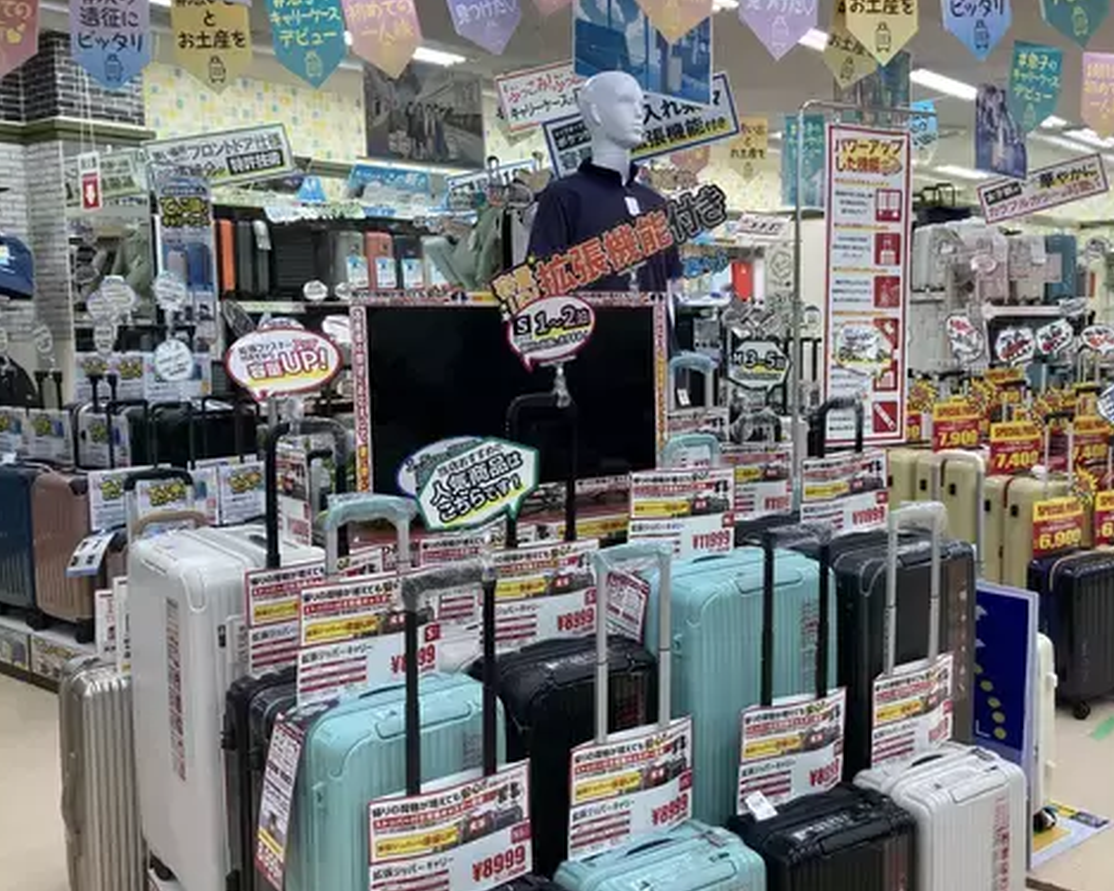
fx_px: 1154
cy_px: 437
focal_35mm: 35
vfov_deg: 42.2
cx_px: 682
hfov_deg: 51.1
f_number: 1.8
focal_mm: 3.99
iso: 64
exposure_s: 1/120
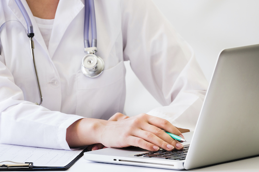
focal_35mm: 353
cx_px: 133
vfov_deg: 3.9
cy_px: 86
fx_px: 2534
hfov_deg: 5.9
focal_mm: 124.94
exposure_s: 1/15
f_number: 4
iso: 100
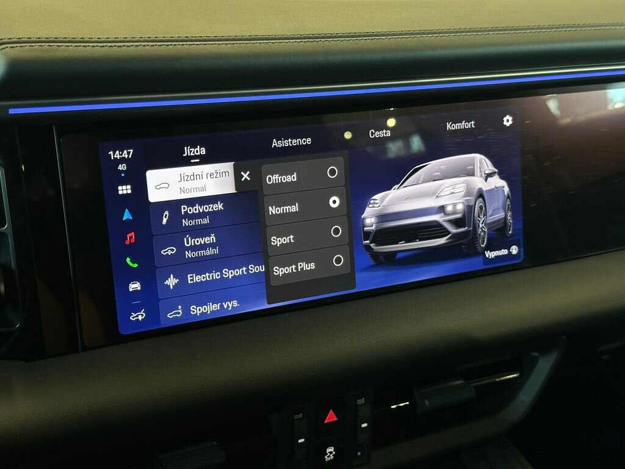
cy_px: 234
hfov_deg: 39.7
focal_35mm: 48
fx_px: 867
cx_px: 312
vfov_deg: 30.3
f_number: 1.78
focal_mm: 6.86
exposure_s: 1/50
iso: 160
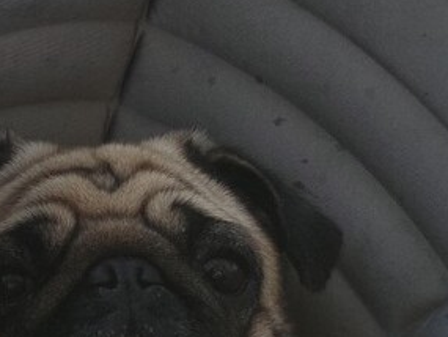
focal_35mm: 227
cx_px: -203
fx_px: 2939
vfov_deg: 6.5
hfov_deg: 8.5
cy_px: 134
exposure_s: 1/509
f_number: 2.2
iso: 100
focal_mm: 6.22
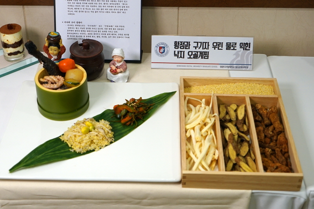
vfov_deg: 33.4
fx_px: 349
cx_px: 157
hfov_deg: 48.5
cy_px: 104
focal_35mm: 40
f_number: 4
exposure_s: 1/160
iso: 400
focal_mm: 40
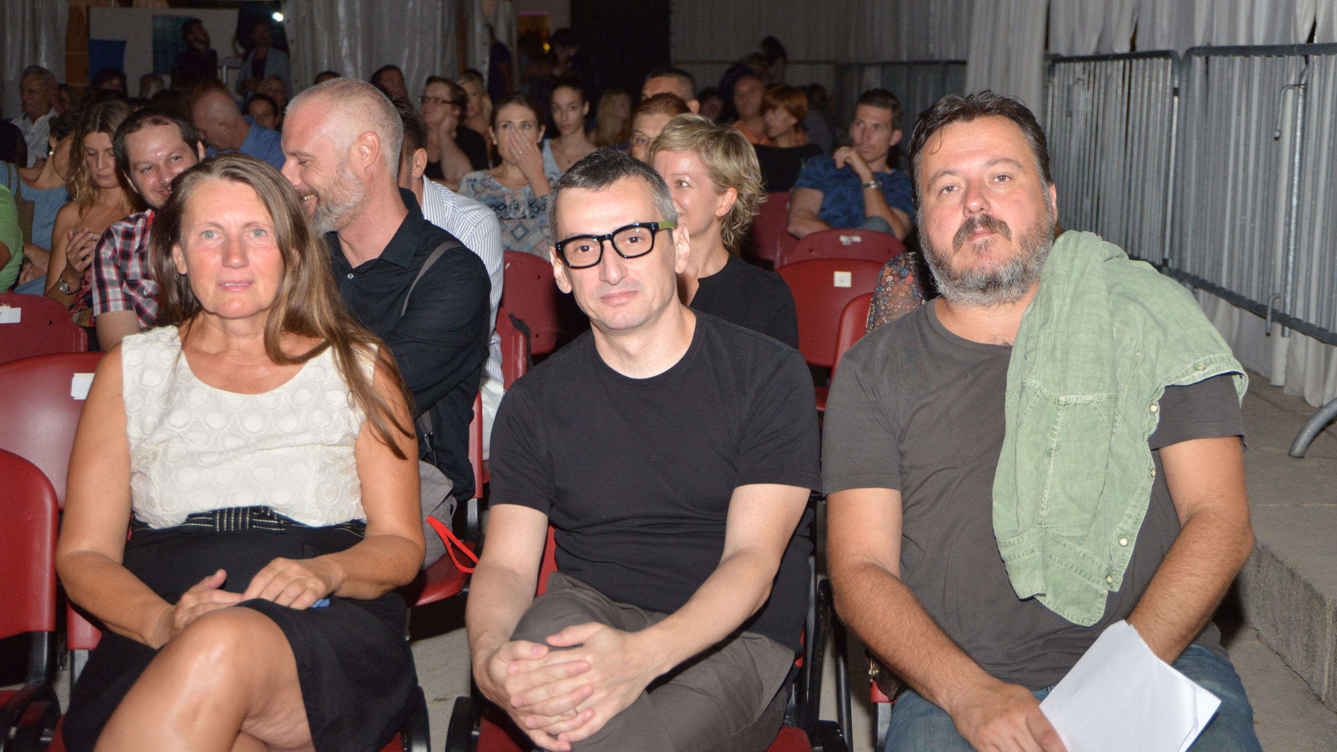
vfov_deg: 22.6
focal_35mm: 53
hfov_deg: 39.2
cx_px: 673
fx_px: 1879
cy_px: 426
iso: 2000
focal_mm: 50
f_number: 6.3
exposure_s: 1/125
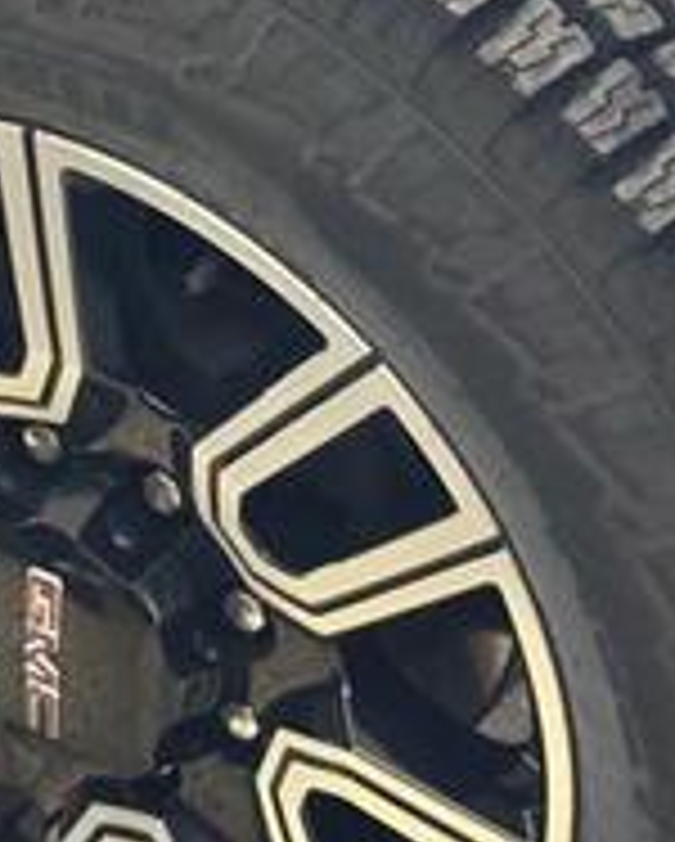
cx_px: 234
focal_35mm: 126
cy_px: 473
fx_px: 3141
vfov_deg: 15.3
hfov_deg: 12.3
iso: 640
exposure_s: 1/30
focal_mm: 6.76
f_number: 1.78
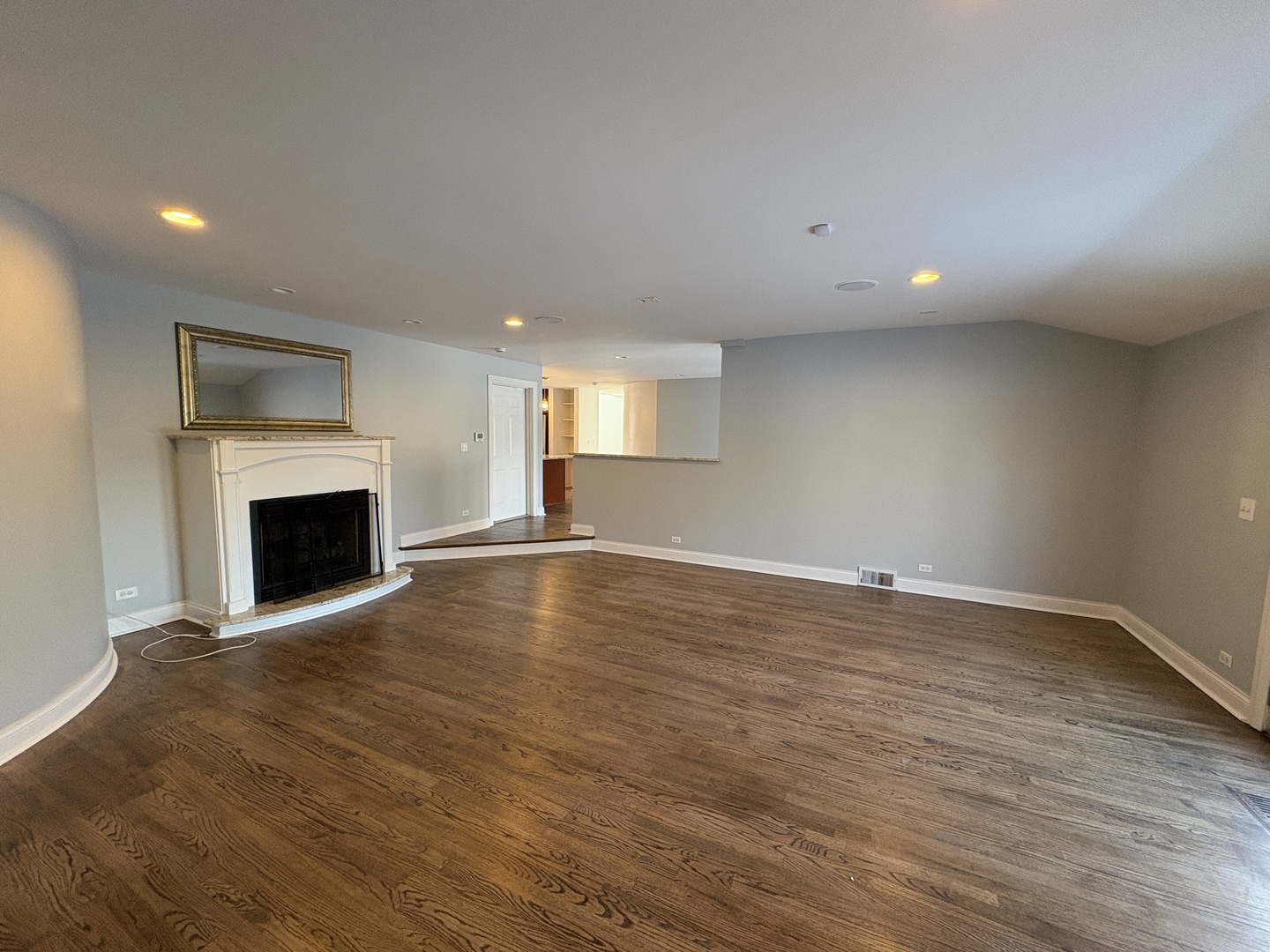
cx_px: 635
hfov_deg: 102.1
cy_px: 476
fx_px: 514
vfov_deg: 85.7
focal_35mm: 14
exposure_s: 1/60
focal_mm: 2.22
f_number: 2.2
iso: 200
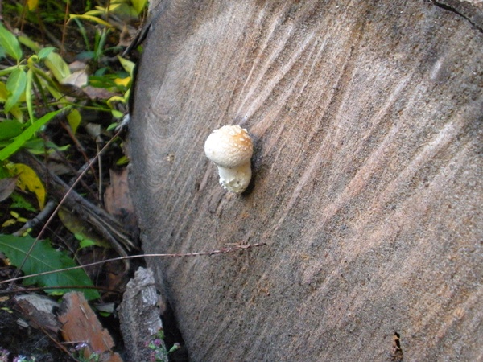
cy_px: 181
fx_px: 614
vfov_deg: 32.9
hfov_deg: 42.9
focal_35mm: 44
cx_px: 242
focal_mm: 7.7
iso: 505
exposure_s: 1/137
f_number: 4
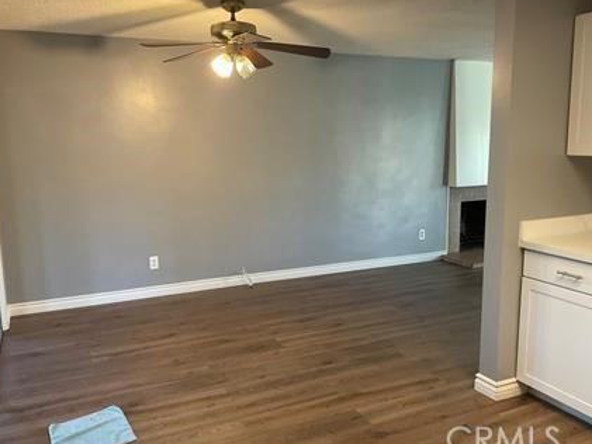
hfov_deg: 58.3
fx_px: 530
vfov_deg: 45.5
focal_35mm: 31
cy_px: 223
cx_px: 283
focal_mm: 3
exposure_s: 1/60
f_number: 1.8
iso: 160
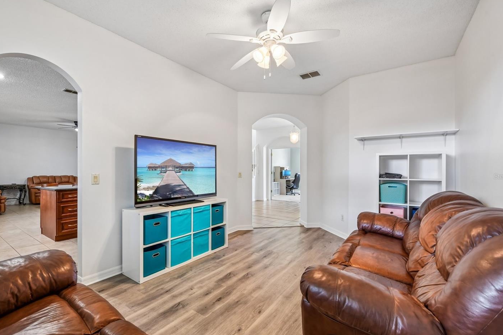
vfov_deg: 73.7
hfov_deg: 96.7
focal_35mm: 16
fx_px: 224
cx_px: 239
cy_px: 176
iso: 400
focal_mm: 14
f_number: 8
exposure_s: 1/5
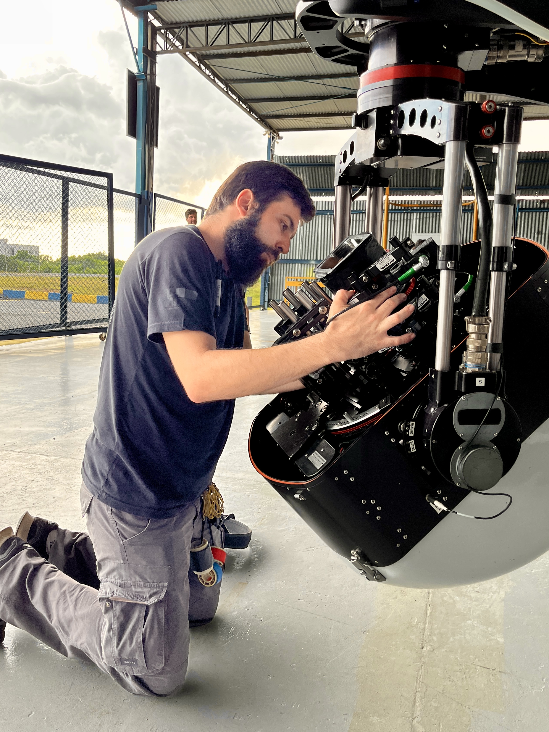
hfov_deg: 45.4
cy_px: 342
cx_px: 245
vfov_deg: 58.3
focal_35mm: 31
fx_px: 656
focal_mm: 5.1
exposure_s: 1/166
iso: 50
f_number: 1.6
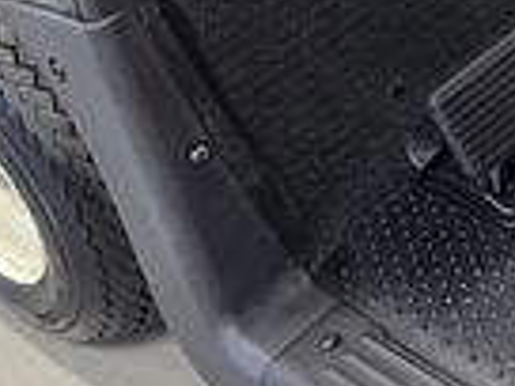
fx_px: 1607
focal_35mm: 108
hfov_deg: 16.2
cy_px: -144
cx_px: 829
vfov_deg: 13.1
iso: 320
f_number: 1.7
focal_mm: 6.3
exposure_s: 1/120
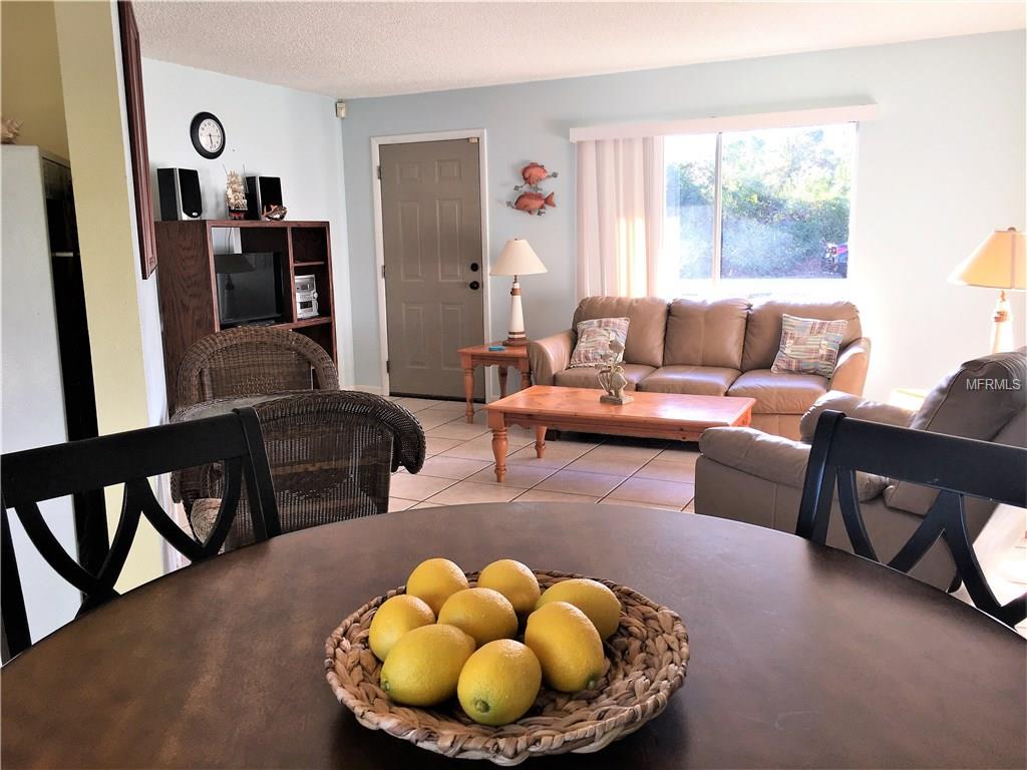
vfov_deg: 48.2
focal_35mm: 29
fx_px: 860
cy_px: 385
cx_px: 514
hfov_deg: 61.7
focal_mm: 4.15
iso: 32
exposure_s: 1/60
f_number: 2.2
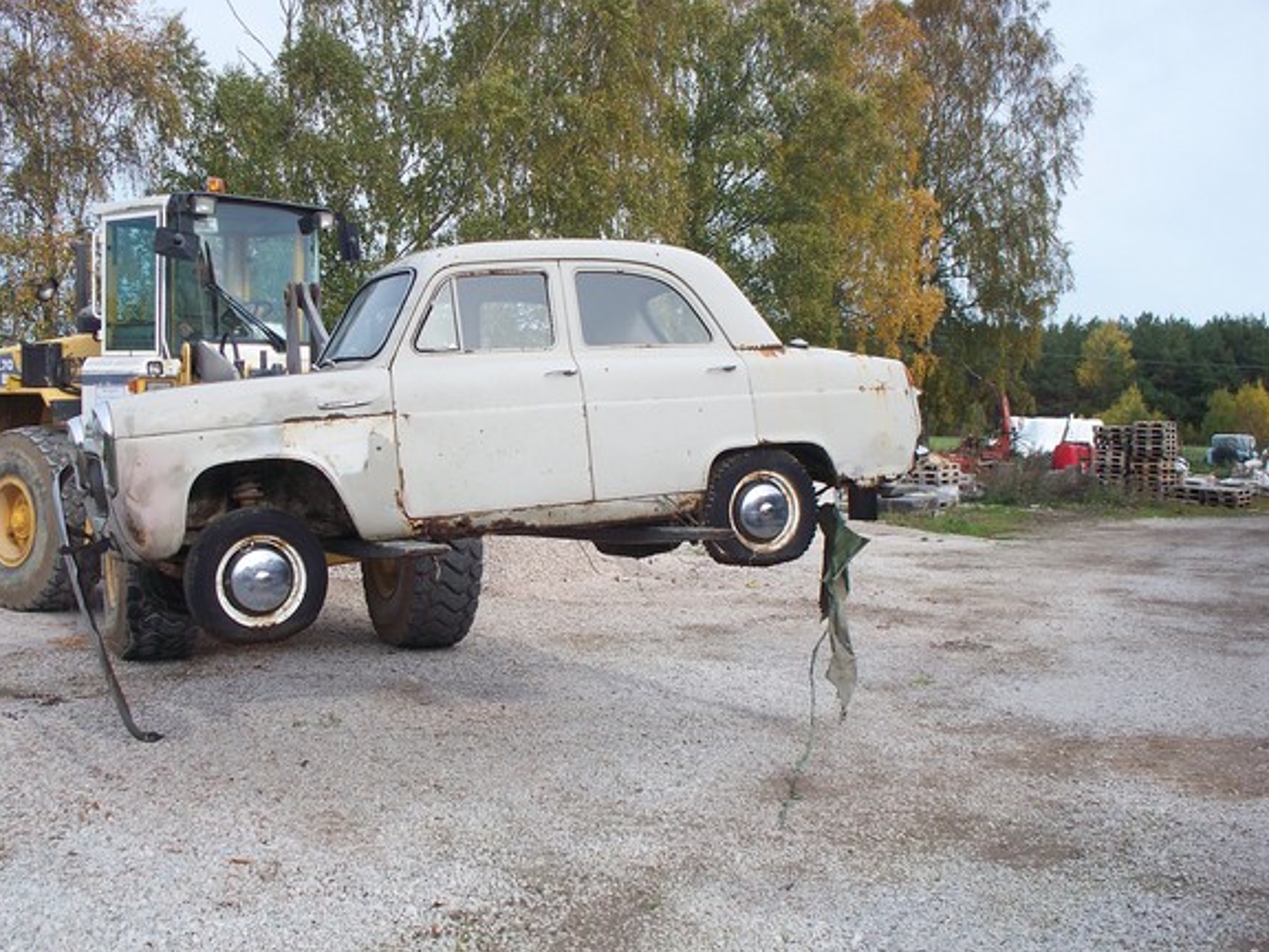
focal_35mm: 40
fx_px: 1466
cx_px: 573
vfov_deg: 36.0
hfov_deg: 46.7
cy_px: 483
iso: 80
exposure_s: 1/640
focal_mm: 7.54
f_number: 2.8
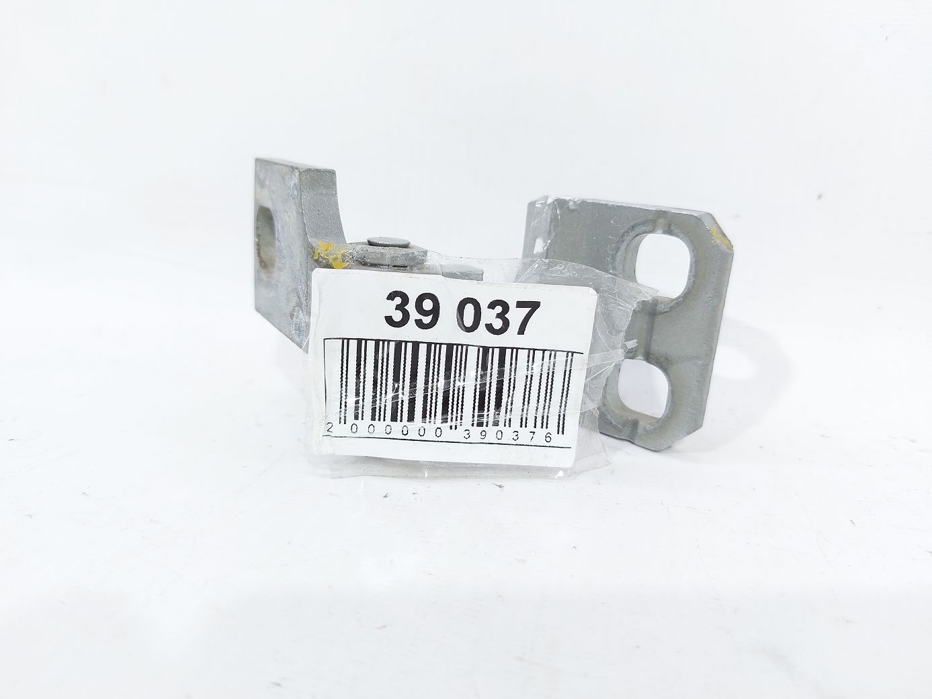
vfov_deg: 56.8
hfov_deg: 71.6
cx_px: 466
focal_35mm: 24
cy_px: 350
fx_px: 646
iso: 80
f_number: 1.8
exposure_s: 1/50
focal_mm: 5.23
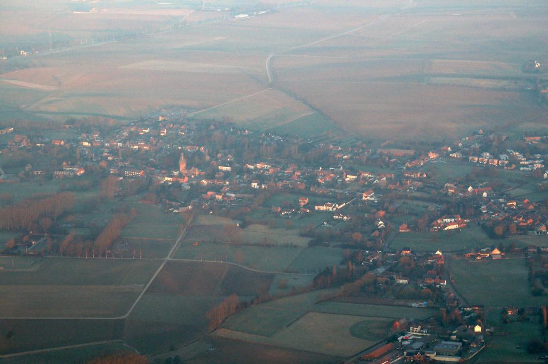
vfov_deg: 11.4
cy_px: 182
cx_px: 274
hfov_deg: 17.1
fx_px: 1825
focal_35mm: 120
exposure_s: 1/125
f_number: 9
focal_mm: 80
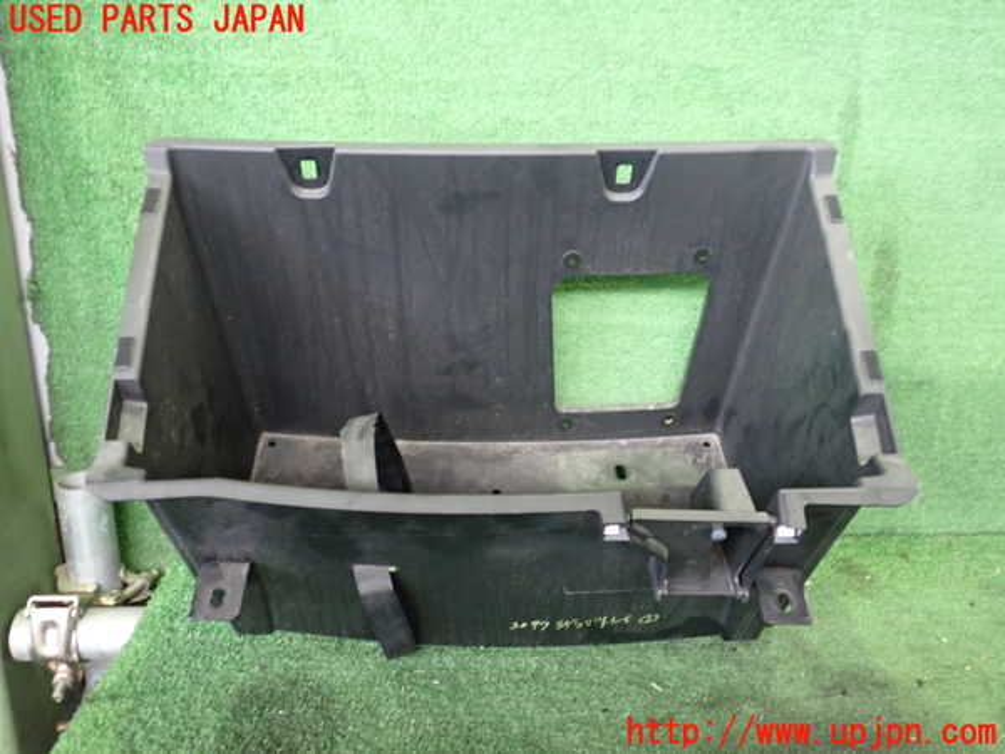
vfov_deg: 46.8
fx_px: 871
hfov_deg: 60.0
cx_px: 502
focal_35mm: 30
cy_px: 377
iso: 640
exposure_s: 1/30
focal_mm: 5.4
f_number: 2.3
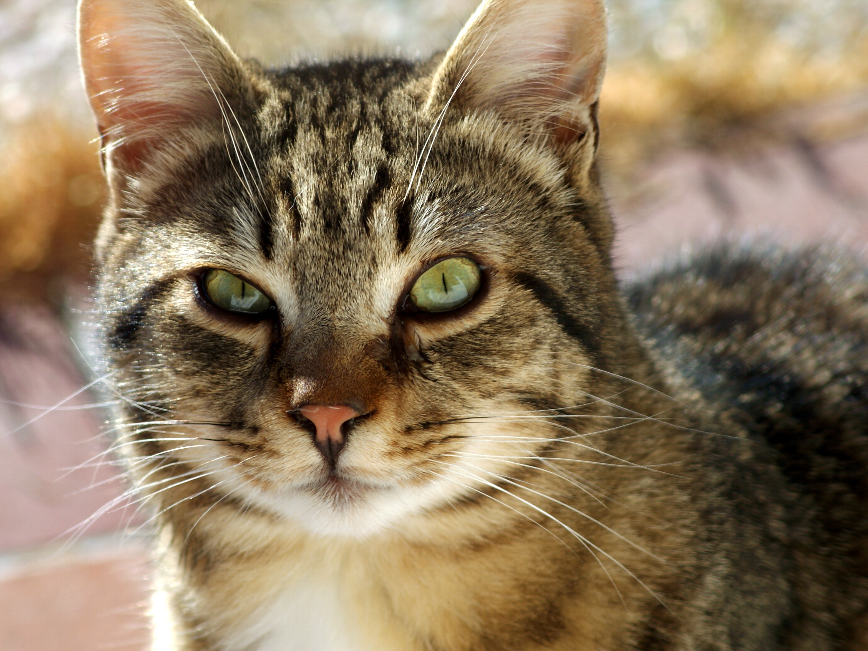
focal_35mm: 241
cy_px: 304
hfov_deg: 8.2
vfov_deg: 6.2
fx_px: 6043
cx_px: 427
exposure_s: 1/200
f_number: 5.6
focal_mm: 120
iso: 100
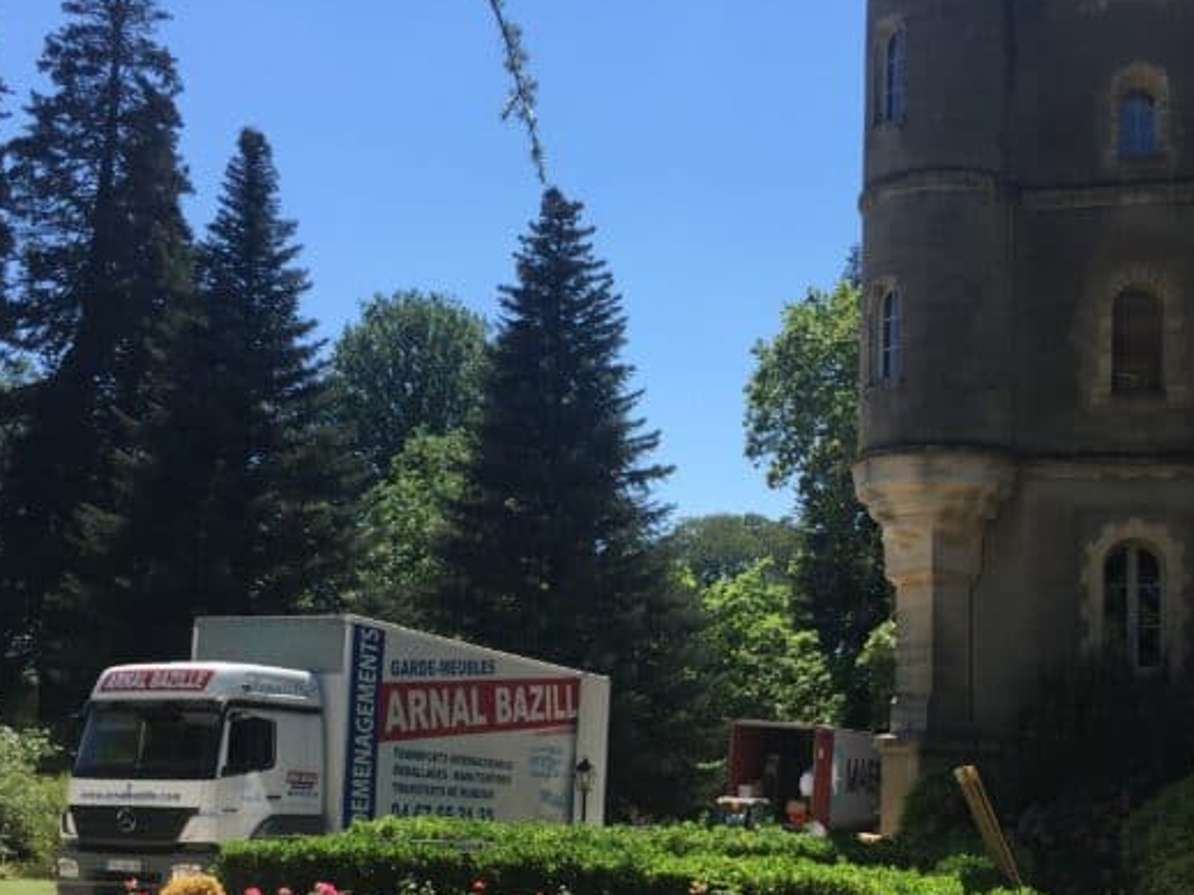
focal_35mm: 43
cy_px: 648
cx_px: 650
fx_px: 1483
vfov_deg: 33.0
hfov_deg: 43.8
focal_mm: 4.15
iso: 32
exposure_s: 1/1364
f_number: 2.2
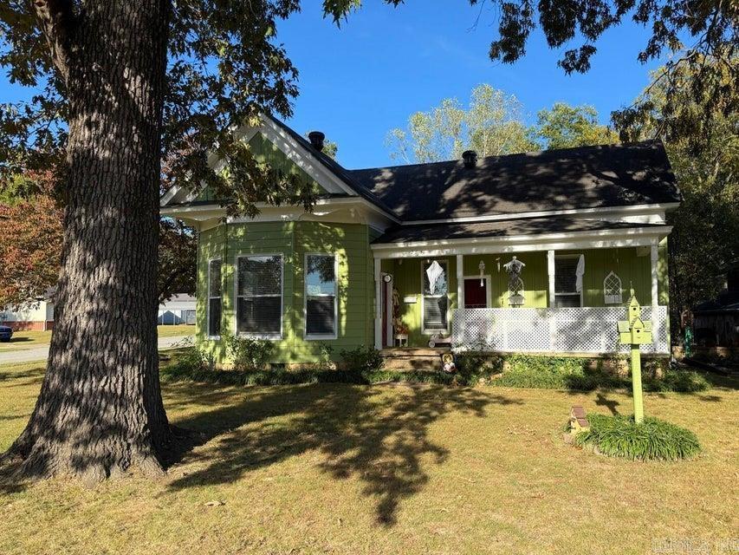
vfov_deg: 56.8
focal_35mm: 24
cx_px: 370
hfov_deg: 71.6
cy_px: 278
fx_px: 512
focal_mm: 6.76
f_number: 1.78
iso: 100
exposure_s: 1/2907
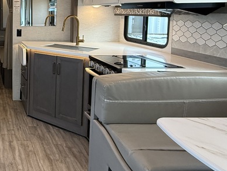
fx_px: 243
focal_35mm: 37
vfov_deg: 37.2
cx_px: -19
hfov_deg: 40.9
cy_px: 32
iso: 250
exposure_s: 1/99
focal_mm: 2.22
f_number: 2.2
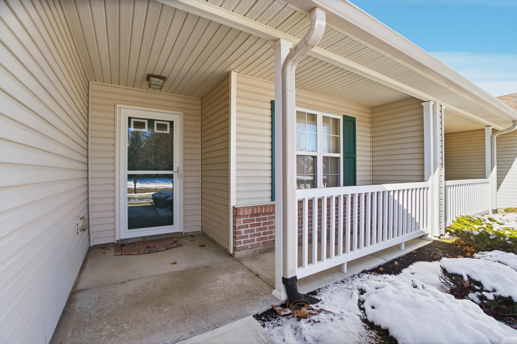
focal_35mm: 15
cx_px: 258
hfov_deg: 100.4
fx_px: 215
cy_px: 172
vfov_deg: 77.3
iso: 100
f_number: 4
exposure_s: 1/4000
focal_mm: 10
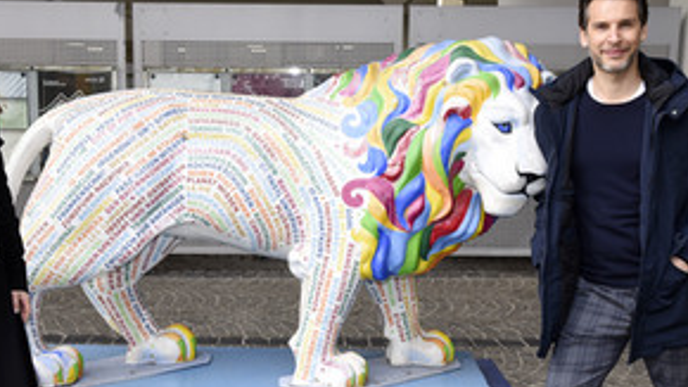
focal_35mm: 57
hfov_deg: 36.5
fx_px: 1040
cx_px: 293
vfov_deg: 20.9
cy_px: 280
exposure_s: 1/160
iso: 640
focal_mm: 35
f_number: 8
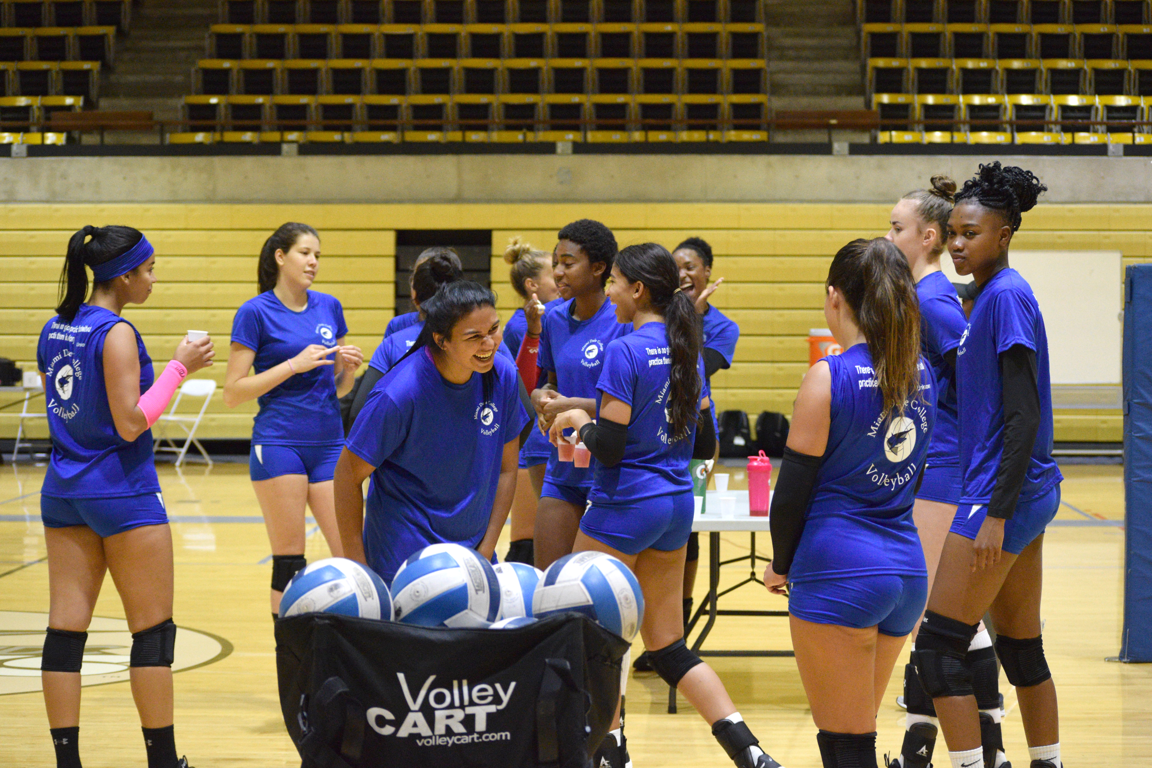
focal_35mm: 90
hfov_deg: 22.6
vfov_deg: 15.2
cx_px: 576
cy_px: 384
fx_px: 2880
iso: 3200
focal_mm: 60
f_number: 4
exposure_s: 1/400
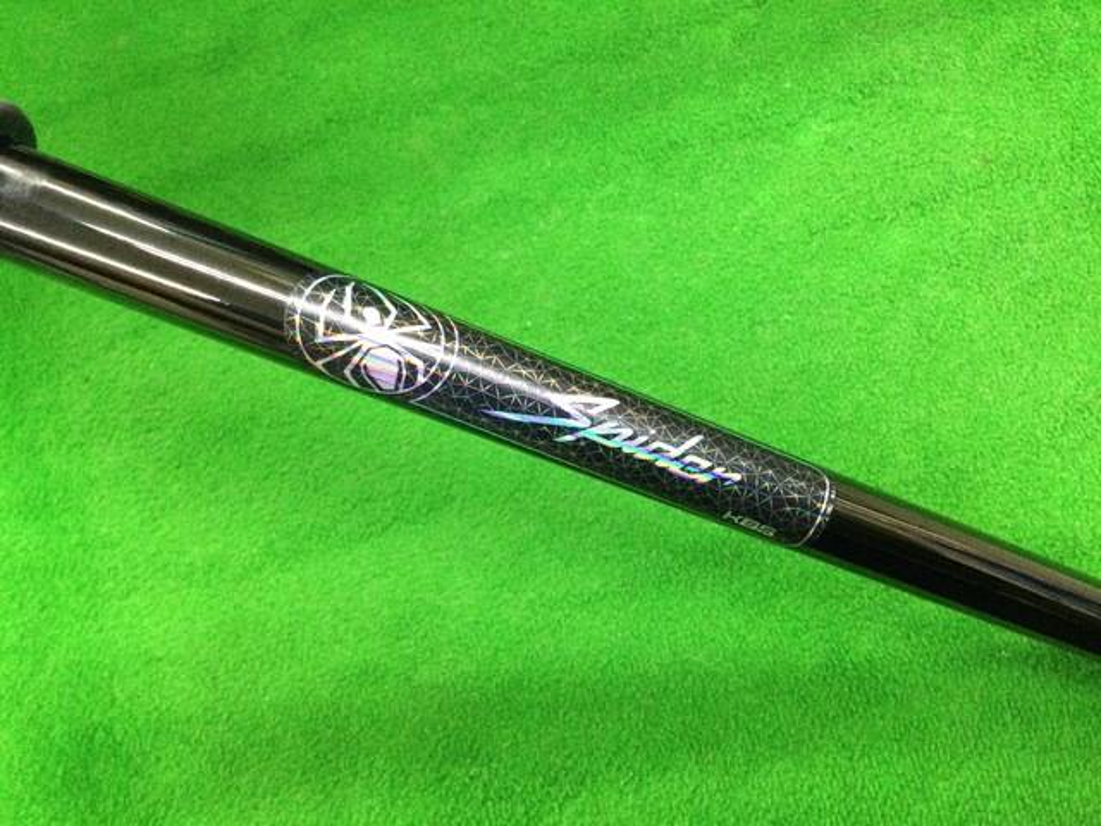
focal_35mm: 31
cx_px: 550
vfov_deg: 45.4
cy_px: 413
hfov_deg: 58.4
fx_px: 986
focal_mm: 3.3
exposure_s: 1/30
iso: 250
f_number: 2.4
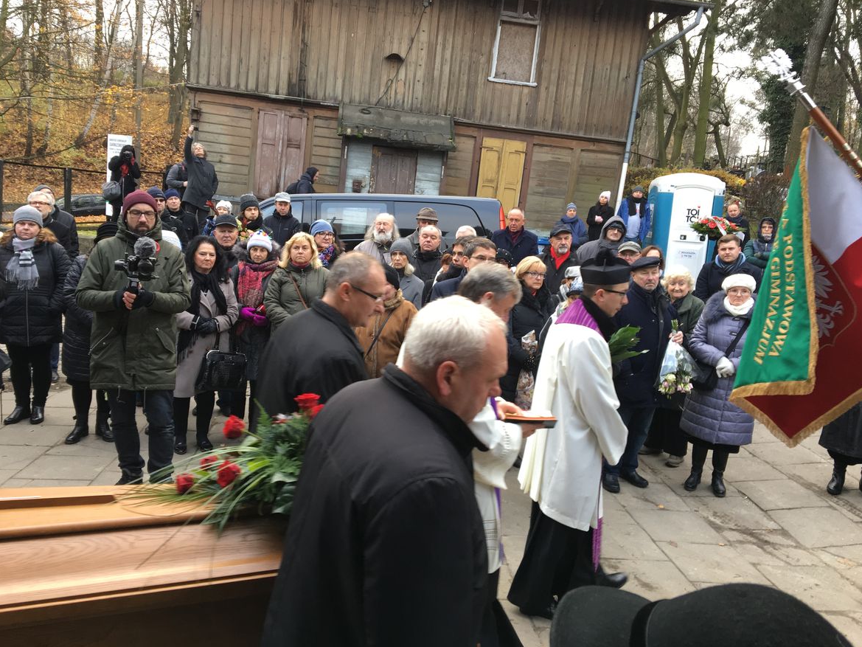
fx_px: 747
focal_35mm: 30
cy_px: 323
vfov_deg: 46.8
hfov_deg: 60.0
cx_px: 433
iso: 40
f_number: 2.2
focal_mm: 4.15
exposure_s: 1/100
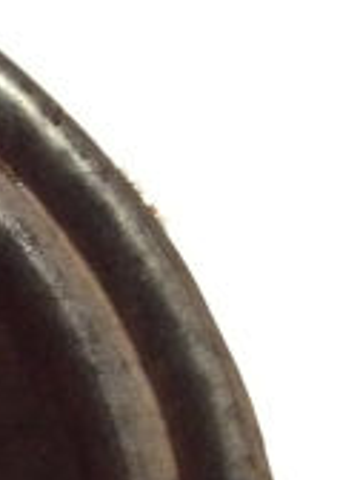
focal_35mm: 146
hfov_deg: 8.8
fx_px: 2024
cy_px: 530
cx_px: -623
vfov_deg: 13.3
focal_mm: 4.28
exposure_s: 1/20
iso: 320
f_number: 2.4
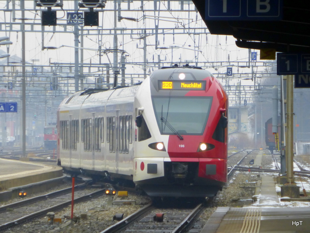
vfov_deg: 5.4
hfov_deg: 7.2
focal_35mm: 274
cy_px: 116
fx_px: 2456
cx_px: 155
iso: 100
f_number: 5.7
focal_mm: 44.4
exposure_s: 1/100
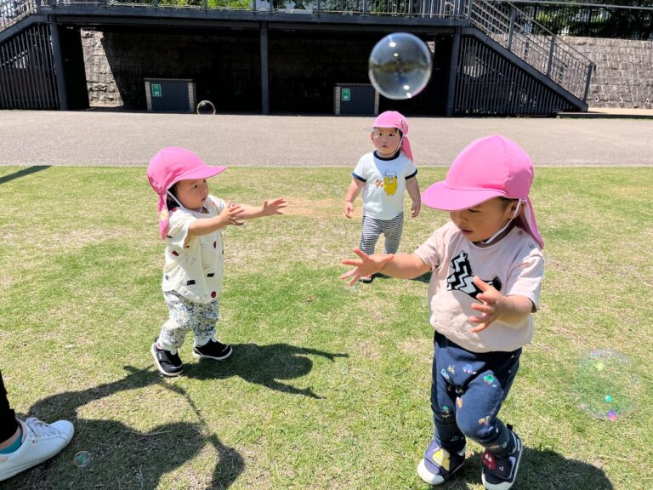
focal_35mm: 26
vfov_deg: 53.1
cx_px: 326
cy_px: 245
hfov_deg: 67.3
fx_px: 490
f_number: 1.6
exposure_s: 1/4016
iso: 50
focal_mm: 5.1
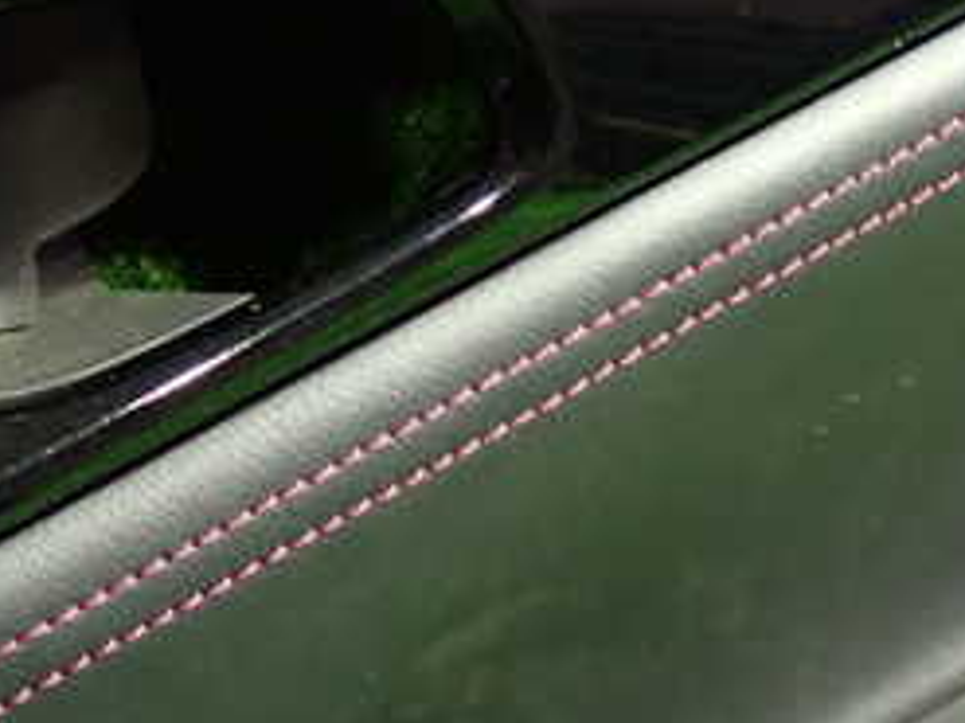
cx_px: 250
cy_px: 739
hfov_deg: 26.4
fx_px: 2034
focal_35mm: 73
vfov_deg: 19.5
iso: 800
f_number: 2.3
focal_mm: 5.4
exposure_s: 1/25
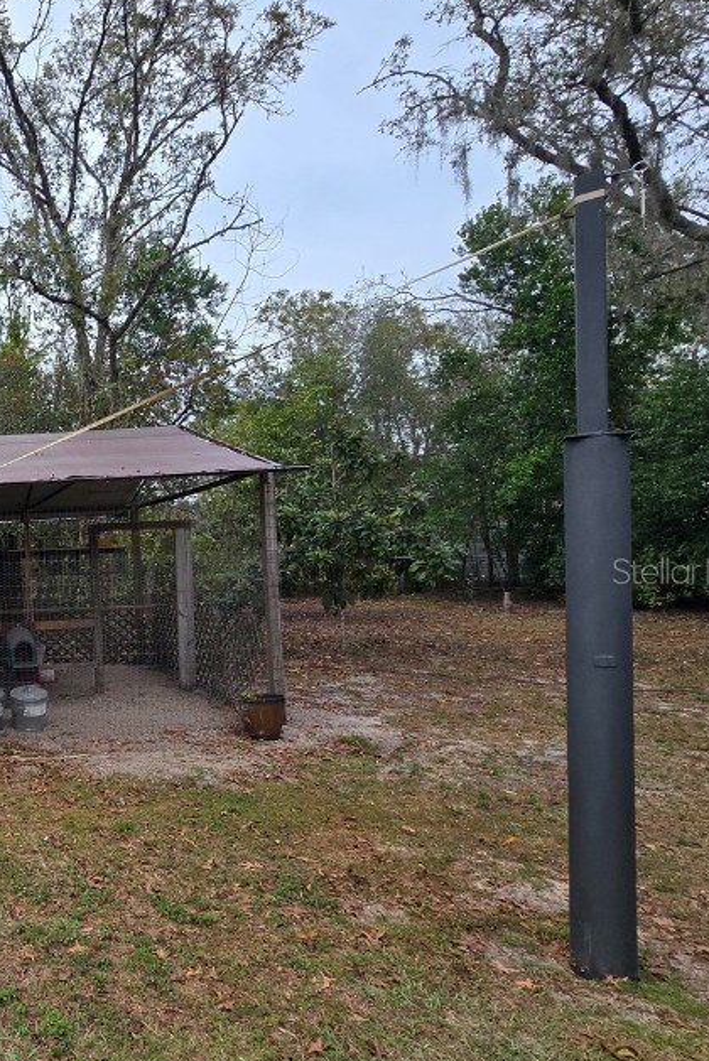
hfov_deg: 42.9
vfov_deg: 78.4
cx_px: -93
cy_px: 570
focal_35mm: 22
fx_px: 649
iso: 50
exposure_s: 1/919
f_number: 2.2
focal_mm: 2.2
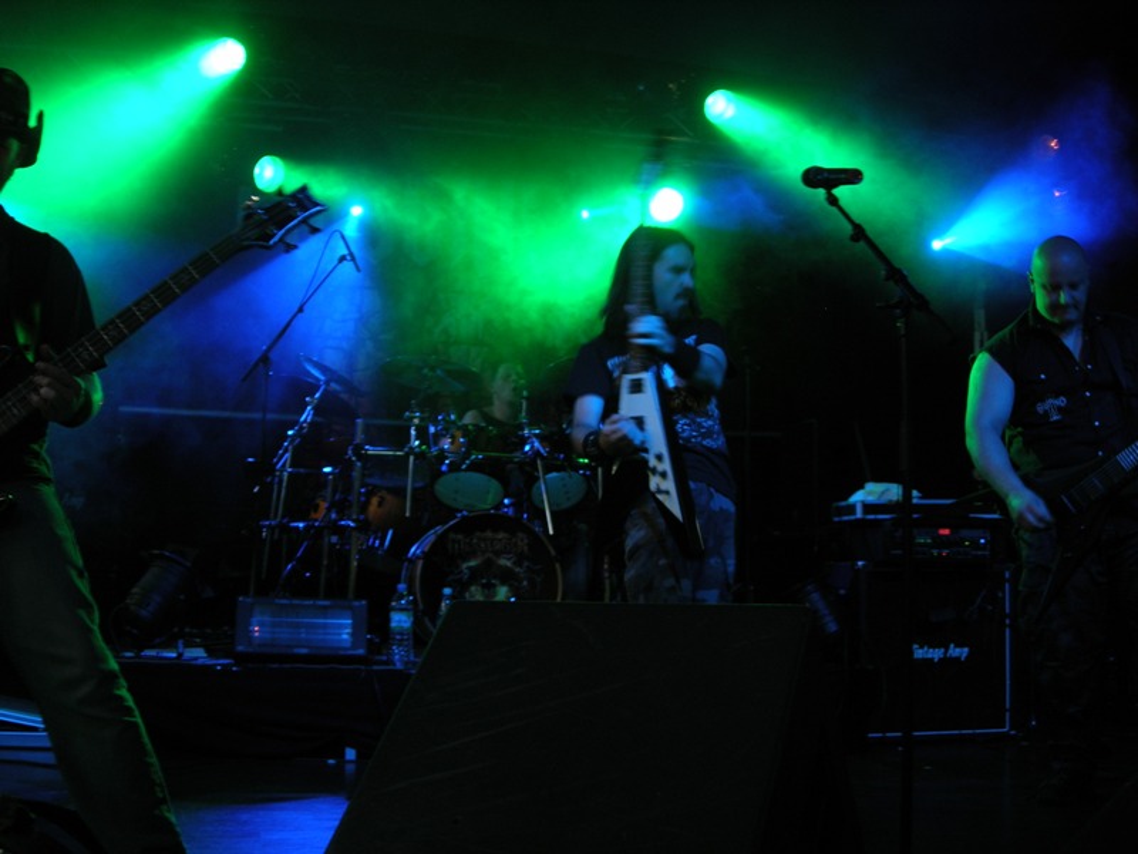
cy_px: 427
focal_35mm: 38
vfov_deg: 37.7
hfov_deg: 49.0
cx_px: 569
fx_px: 1249
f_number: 2.8
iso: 64
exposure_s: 1/22.5
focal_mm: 7.8
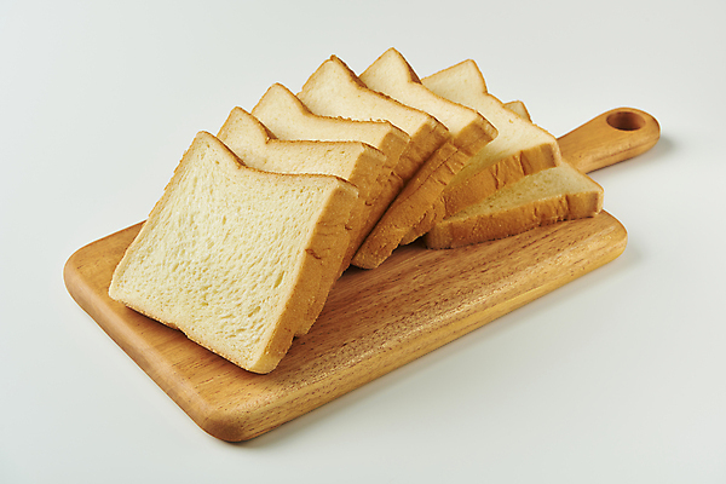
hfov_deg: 28.8
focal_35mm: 70
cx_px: 363
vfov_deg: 19.5
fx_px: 1412
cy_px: 242
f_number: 11
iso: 80
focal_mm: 70
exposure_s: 1/125
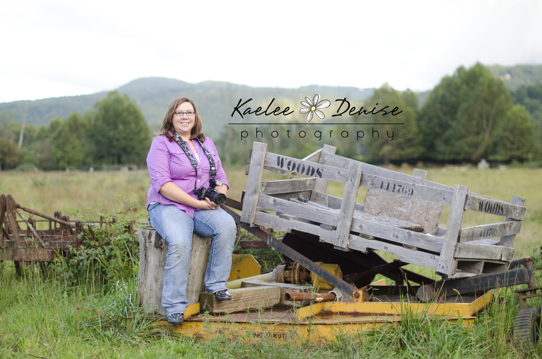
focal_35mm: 75
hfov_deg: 27.0
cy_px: 180
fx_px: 1127
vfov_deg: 18.1
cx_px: 271
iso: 250
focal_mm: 50
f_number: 1.8
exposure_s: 1/1000
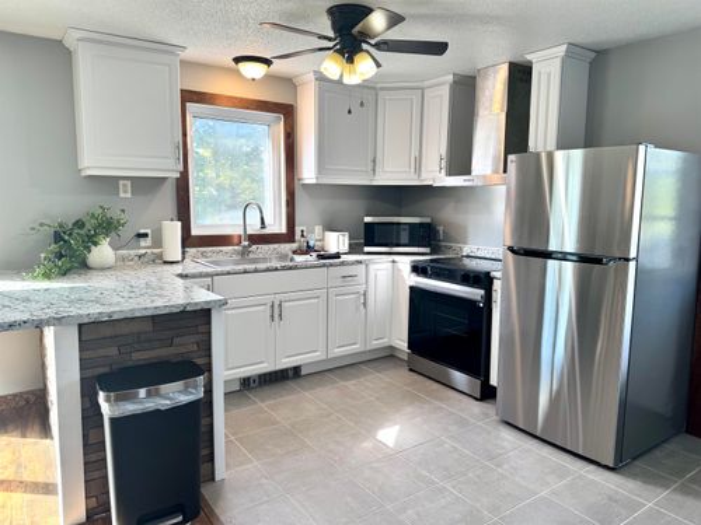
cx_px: 350
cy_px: 262
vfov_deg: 56.8
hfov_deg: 71.6
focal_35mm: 24
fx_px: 486
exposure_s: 1/120
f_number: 1.78
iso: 80
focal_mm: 6.76
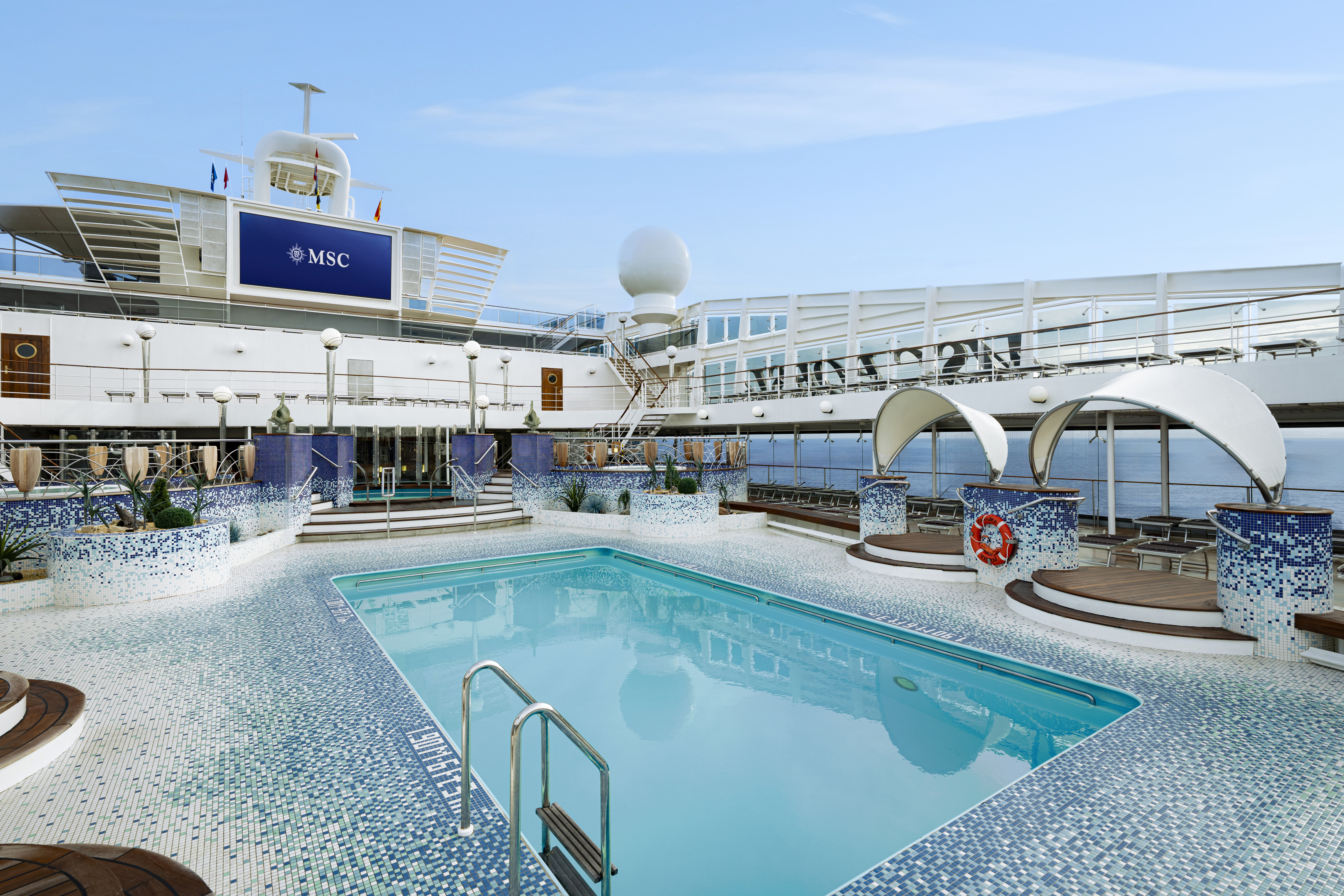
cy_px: 448
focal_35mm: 17
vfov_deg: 70.4
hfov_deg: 93.3
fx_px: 635
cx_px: 672
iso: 400
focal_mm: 17
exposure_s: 1/250
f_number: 8
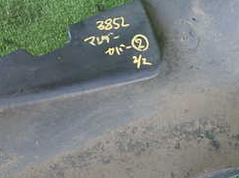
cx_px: 130
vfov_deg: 24.0
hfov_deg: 31.7
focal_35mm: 61
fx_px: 421
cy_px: 79
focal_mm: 4.5
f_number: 2
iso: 200
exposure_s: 1/40
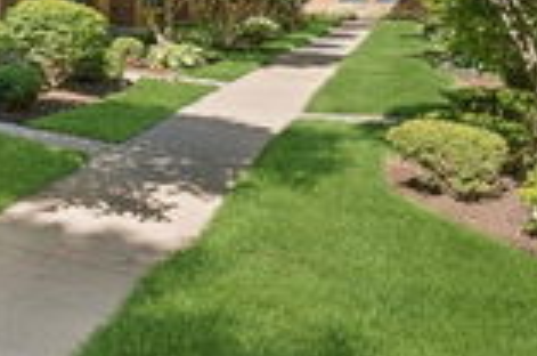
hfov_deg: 29.9
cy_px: 3
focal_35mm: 49
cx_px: -202
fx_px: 729
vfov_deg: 26.0
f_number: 7.1
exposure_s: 1/80
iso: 320
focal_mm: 16
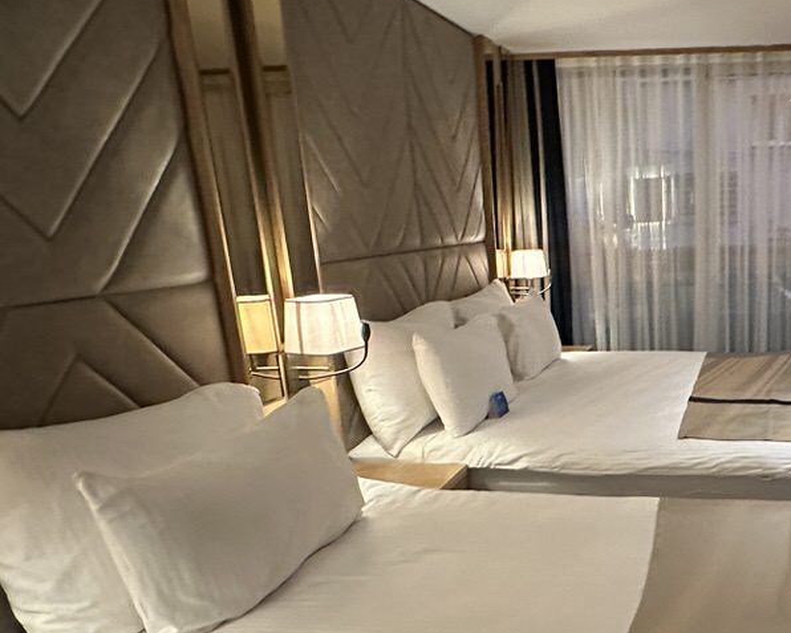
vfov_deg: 43.9
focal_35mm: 33
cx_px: 658
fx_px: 773
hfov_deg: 50.2
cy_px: 421
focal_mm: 2.22
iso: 800
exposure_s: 1/50
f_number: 2.2
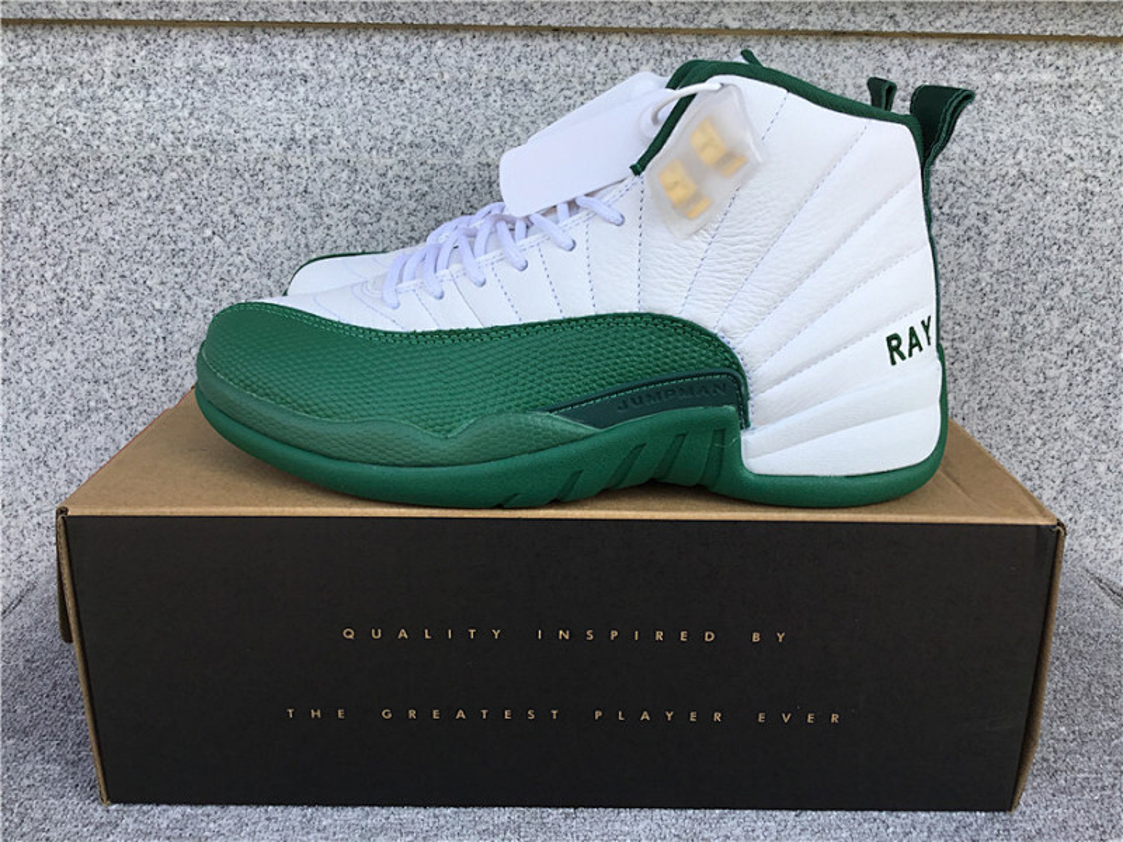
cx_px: 562
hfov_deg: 58.4
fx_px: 1006
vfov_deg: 45.4
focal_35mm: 31
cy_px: 421
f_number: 2.4
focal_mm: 3.3
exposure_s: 1/274
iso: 25
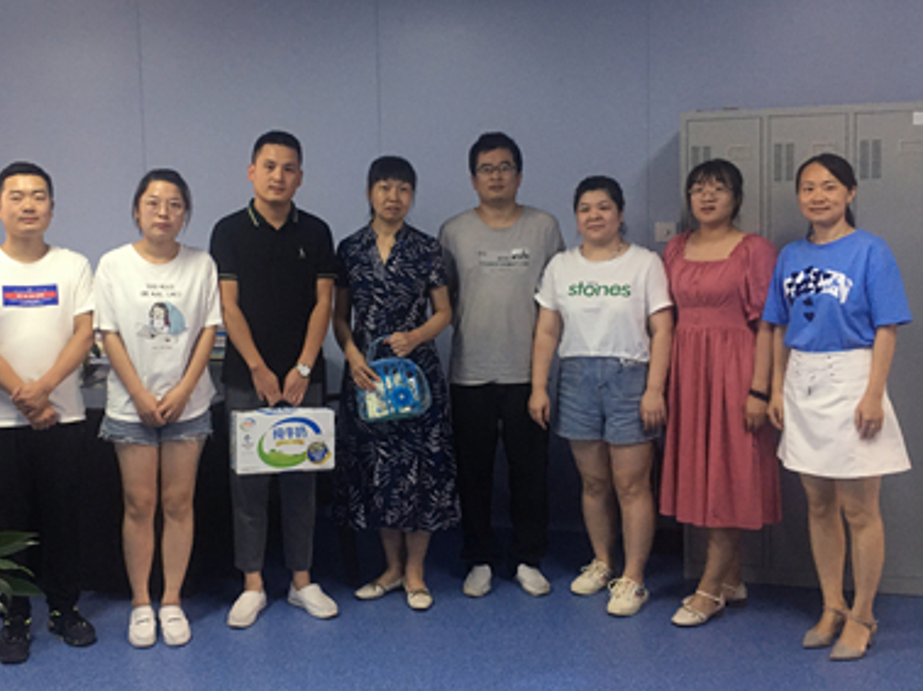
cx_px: 386
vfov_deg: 33.5
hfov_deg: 43.7
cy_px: 288
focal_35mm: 43
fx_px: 1146
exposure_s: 1/33
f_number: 2.2
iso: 200
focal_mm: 4.15
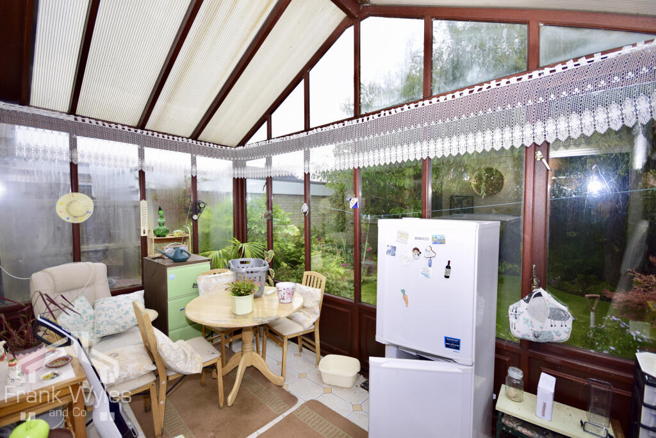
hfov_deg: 100.4
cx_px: 328
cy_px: 219
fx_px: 273
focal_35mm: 15
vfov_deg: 77.3
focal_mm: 10
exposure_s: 1/125
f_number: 4.5
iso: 250
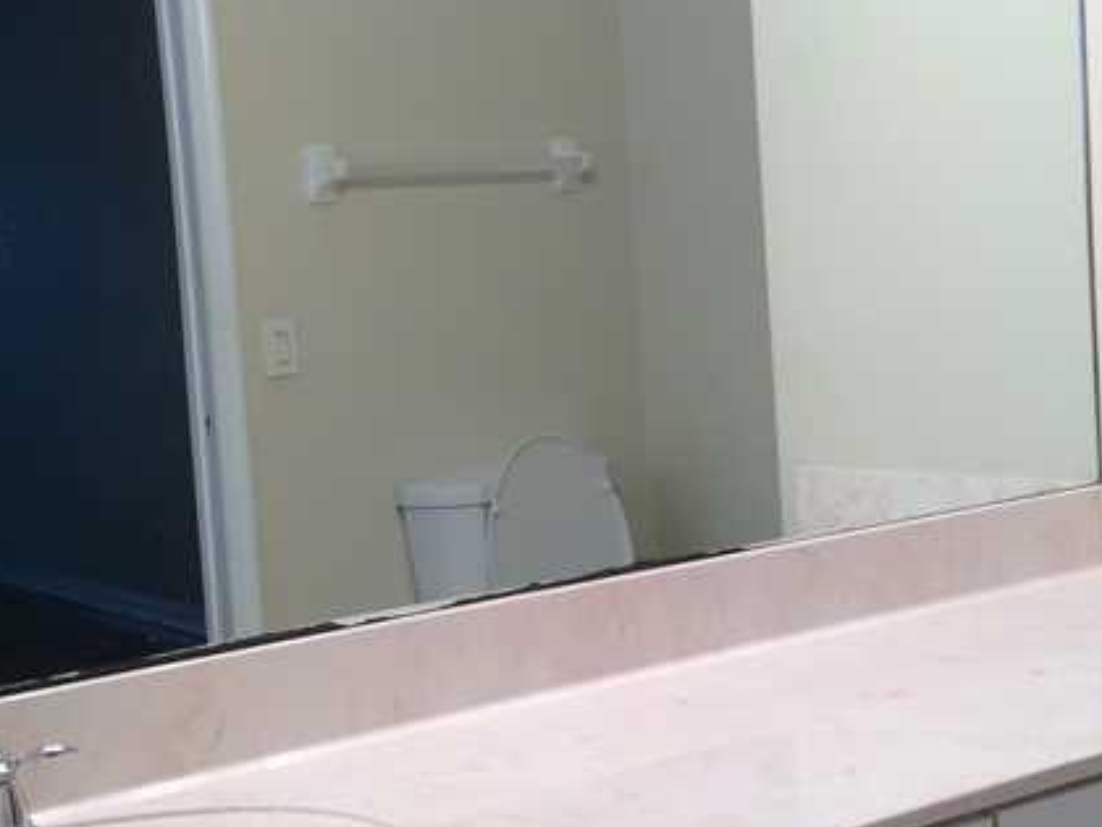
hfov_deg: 31.7
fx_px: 1942
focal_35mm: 61
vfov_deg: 24.0
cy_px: 425
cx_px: 582
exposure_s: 1/24
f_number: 2.4
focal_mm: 3.3
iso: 32
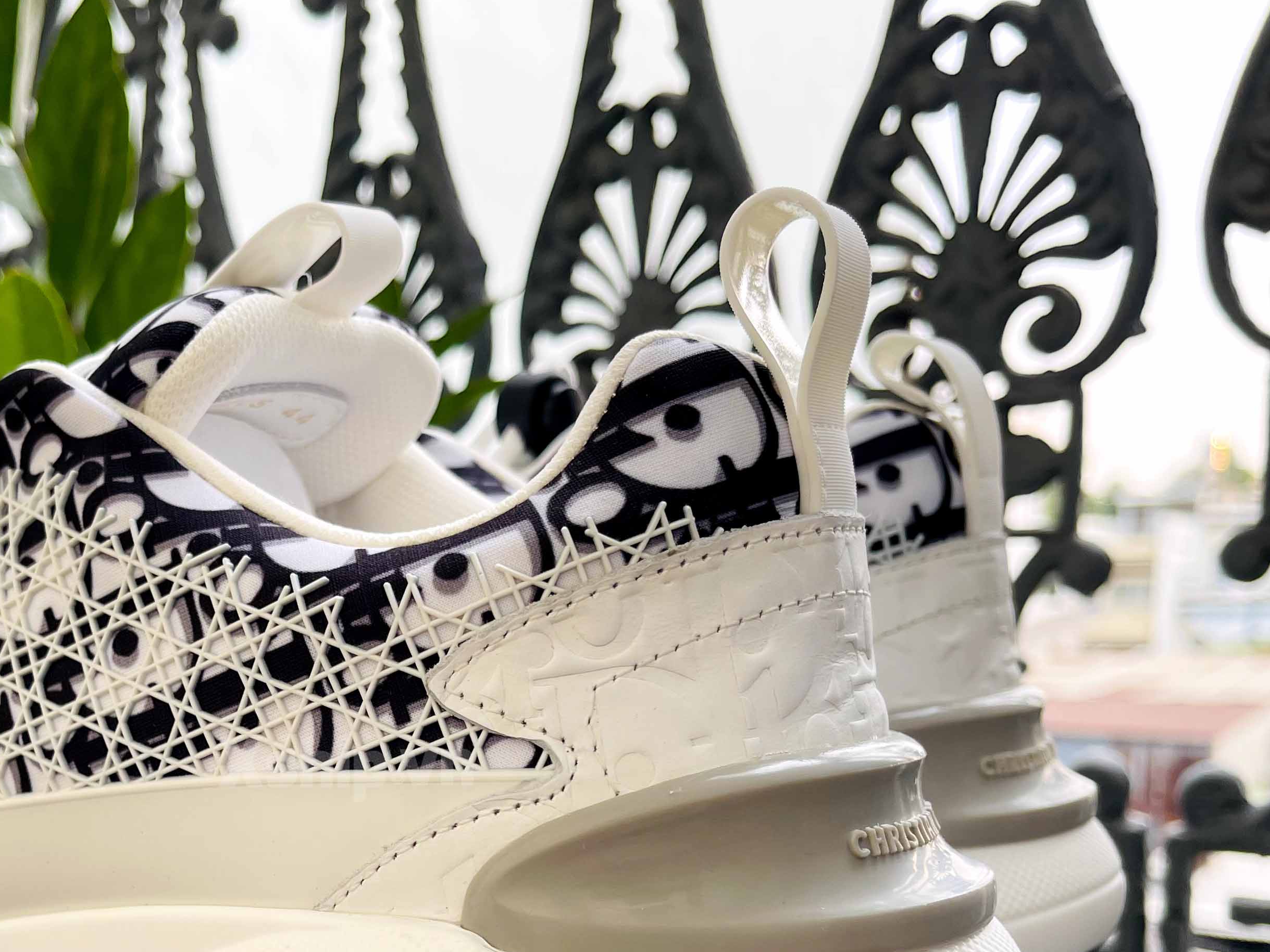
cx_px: 346
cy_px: 769
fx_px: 1577
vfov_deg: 32.6
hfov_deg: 42.7
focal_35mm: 43
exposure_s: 1/121
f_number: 1.6
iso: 64
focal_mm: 5.1
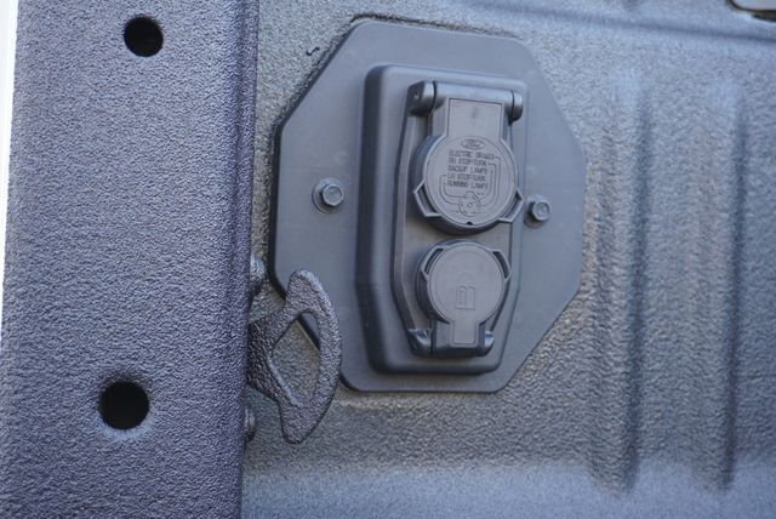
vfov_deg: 29.0
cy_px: 260
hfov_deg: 42.3
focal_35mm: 46
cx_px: 388
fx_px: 1003
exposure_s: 1/60
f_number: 5
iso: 400
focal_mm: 31
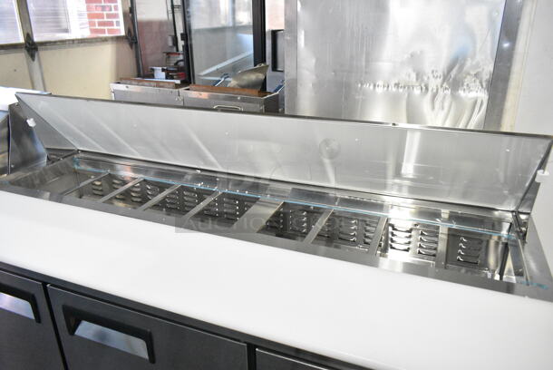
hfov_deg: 67.3
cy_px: 185
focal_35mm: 27
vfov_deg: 48.0
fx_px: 415
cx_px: 276
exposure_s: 1/500
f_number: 5.6
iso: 6400
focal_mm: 18
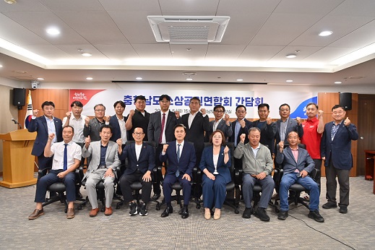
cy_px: 125
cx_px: 188
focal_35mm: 27
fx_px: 281
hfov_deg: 67.4
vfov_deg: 47.9
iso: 1000
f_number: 4
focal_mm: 27
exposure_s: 1/200
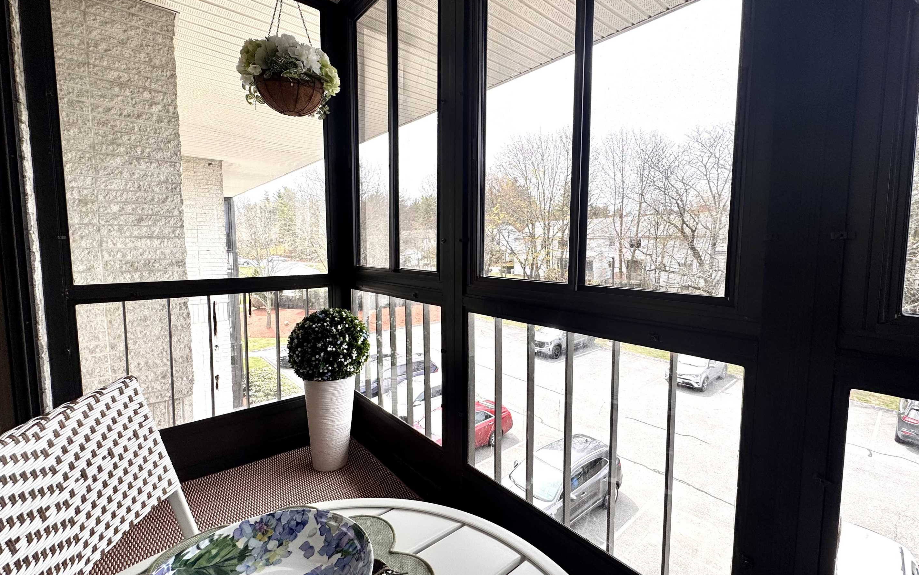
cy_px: 280
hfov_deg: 97.7
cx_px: 482
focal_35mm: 16
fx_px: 401
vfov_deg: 71.2
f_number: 2.2
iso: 40
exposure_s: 1/625
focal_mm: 2.22
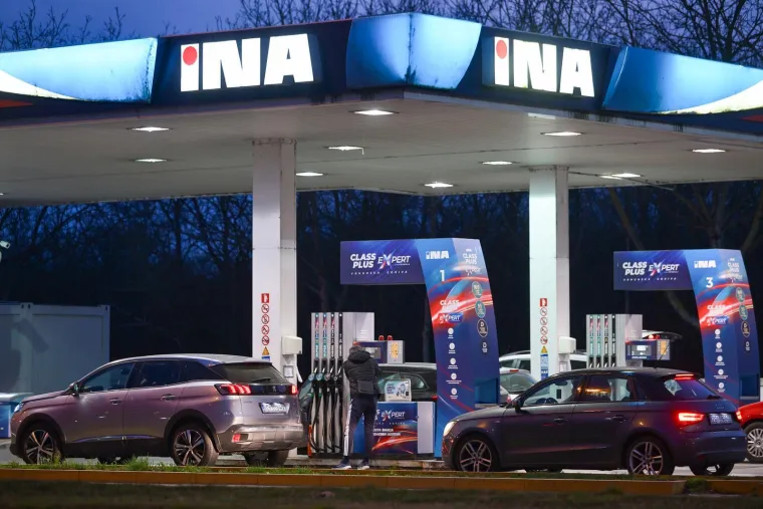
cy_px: 254
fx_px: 2968
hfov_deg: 14.7
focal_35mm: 140
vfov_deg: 9.8
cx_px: 382
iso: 1250
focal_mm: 140
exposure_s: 1/100
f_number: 2.8
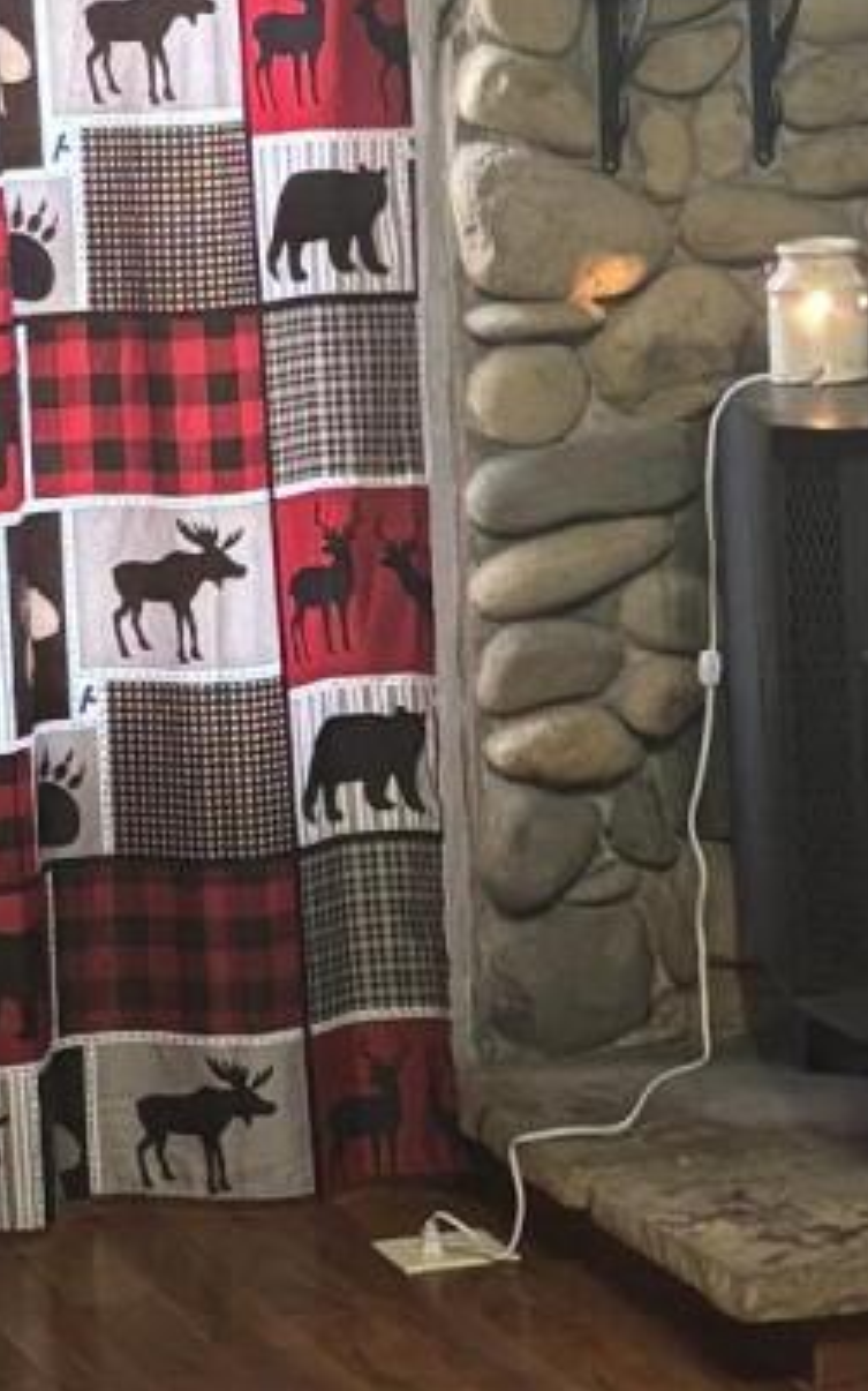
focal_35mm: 137
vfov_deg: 15.2
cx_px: 308
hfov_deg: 9.6
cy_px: 927
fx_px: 5189
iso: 400
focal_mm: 5.96
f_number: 1.6
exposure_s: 1/40
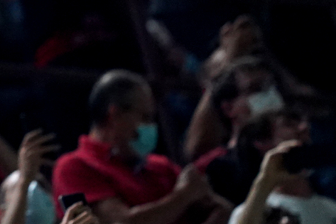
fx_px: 18939
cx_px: -320
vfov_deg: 0.7
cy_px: -229
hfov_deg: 1.0
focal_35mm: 2030
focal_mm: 400
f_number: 2.8
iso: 3200
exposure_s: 1/1000
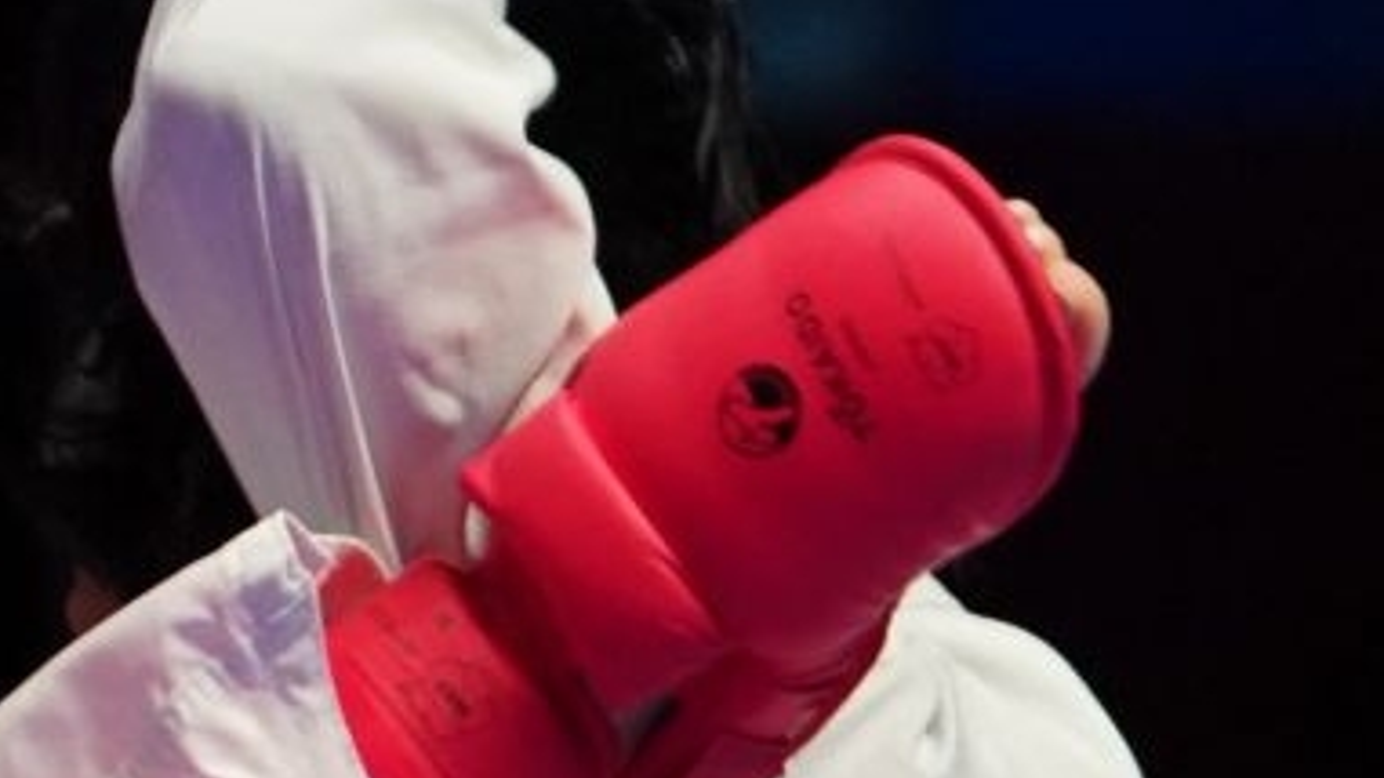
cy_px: 1869
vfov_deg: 0.9
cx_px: -716
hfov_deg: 1.6
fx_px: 50662
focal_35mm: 1381
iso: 2000
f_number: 2.8
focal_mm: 186
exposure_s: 1/1000
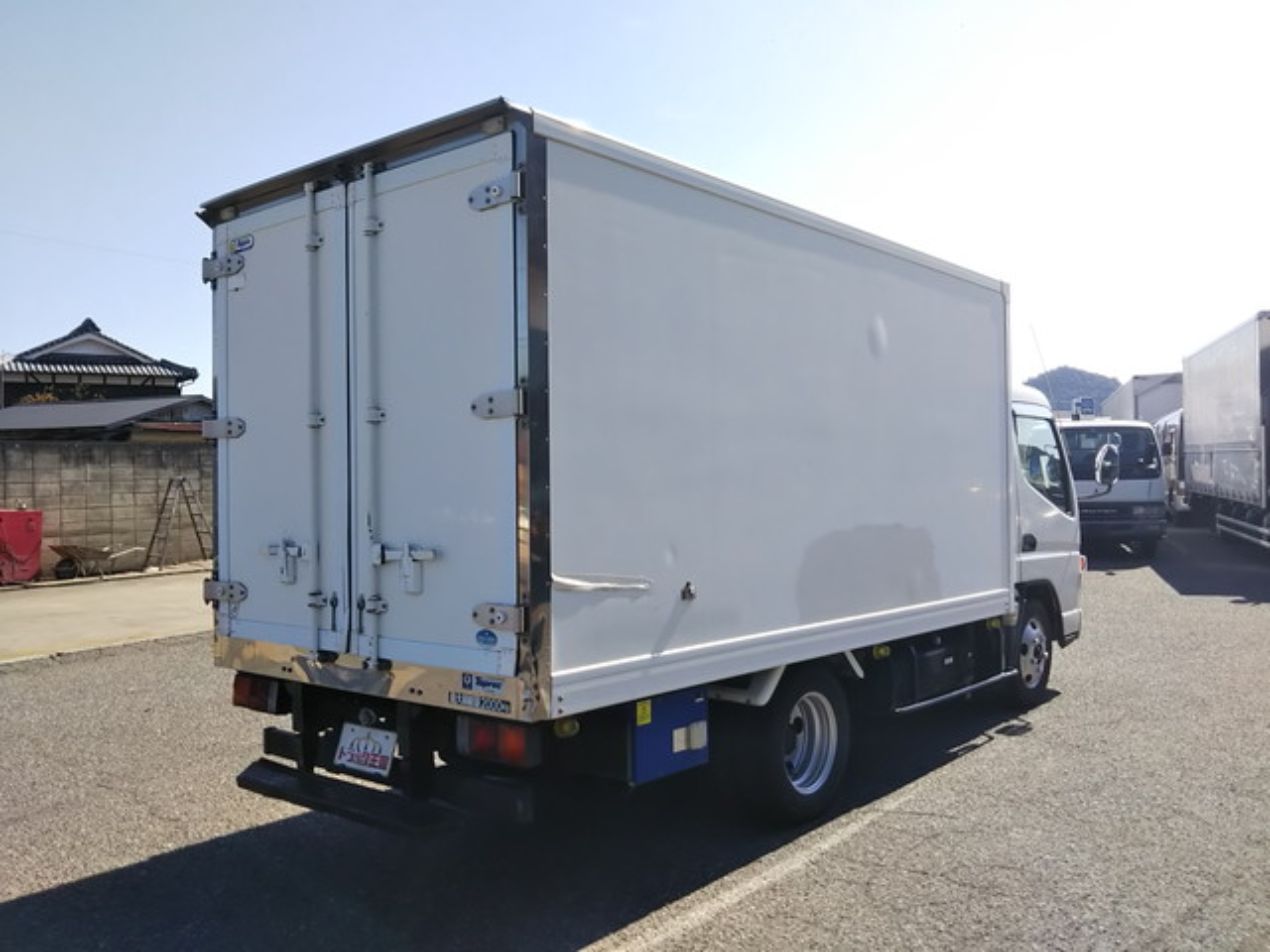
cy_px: 476
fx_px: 1101
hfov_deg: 60.0
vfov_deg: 46.8
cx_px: 635
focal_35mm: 30
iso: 20
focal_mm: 4
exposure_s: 1/807
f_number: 2.2
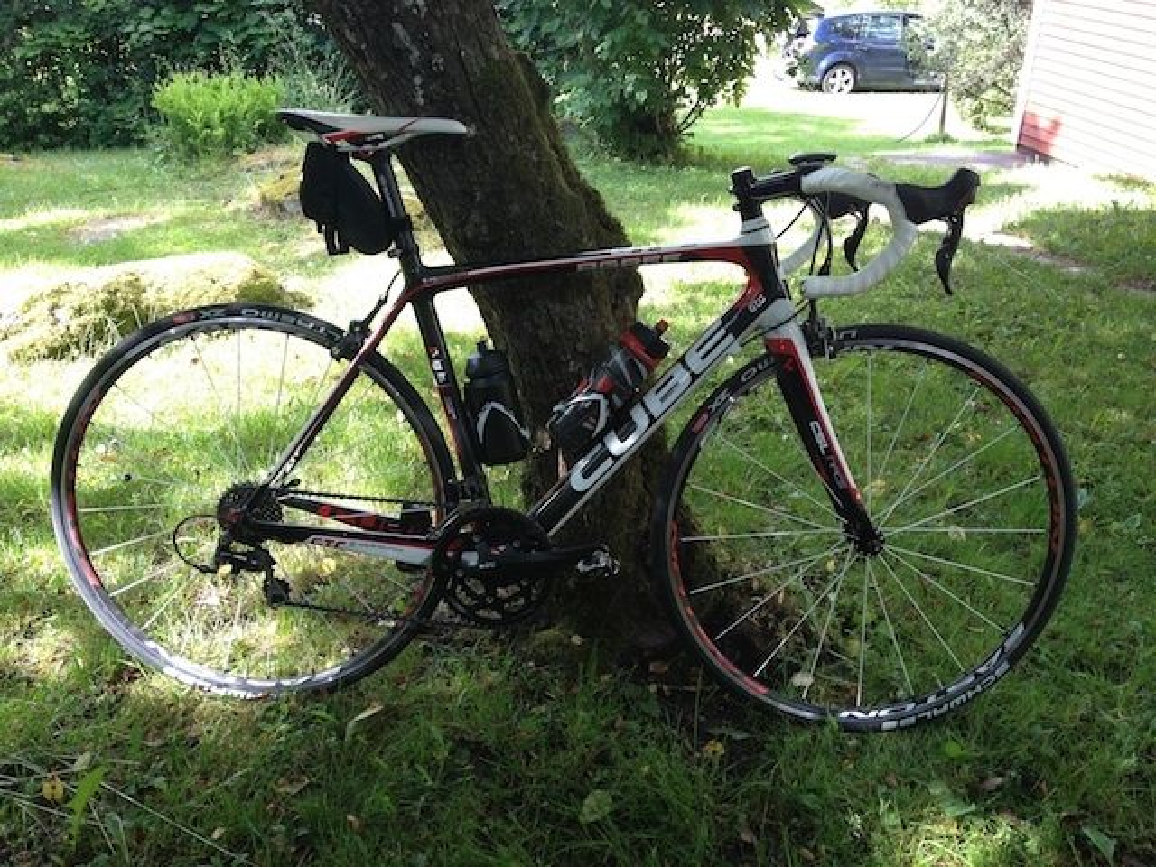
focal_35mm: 35
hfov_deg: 52.6
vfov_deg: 40.7
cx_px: 578
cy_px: 434
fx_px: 1169
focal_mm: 4.28
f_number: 2.4
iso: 80
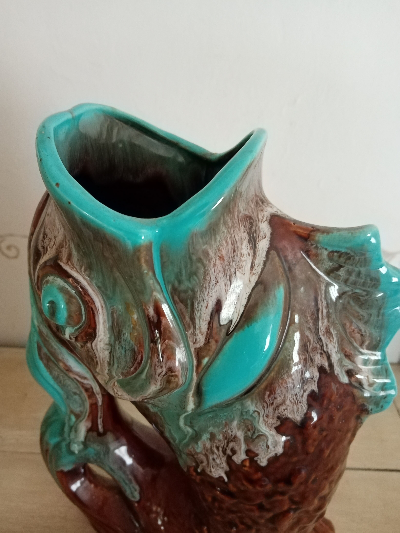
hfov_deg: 53.1
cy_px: 266
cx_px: 200
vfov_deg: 67.3
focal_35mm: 26
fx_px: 401
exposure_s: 1/25
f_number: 1.8
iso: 629
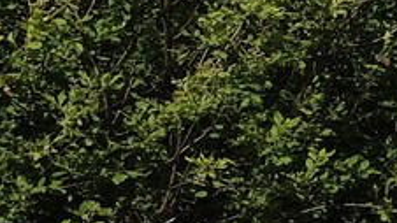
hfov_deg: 5.9
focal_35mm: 326
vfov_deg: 3.7
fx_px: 3431
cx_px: 1375
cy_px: -156
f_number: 18
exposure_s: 1/160
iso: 200
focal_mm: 44
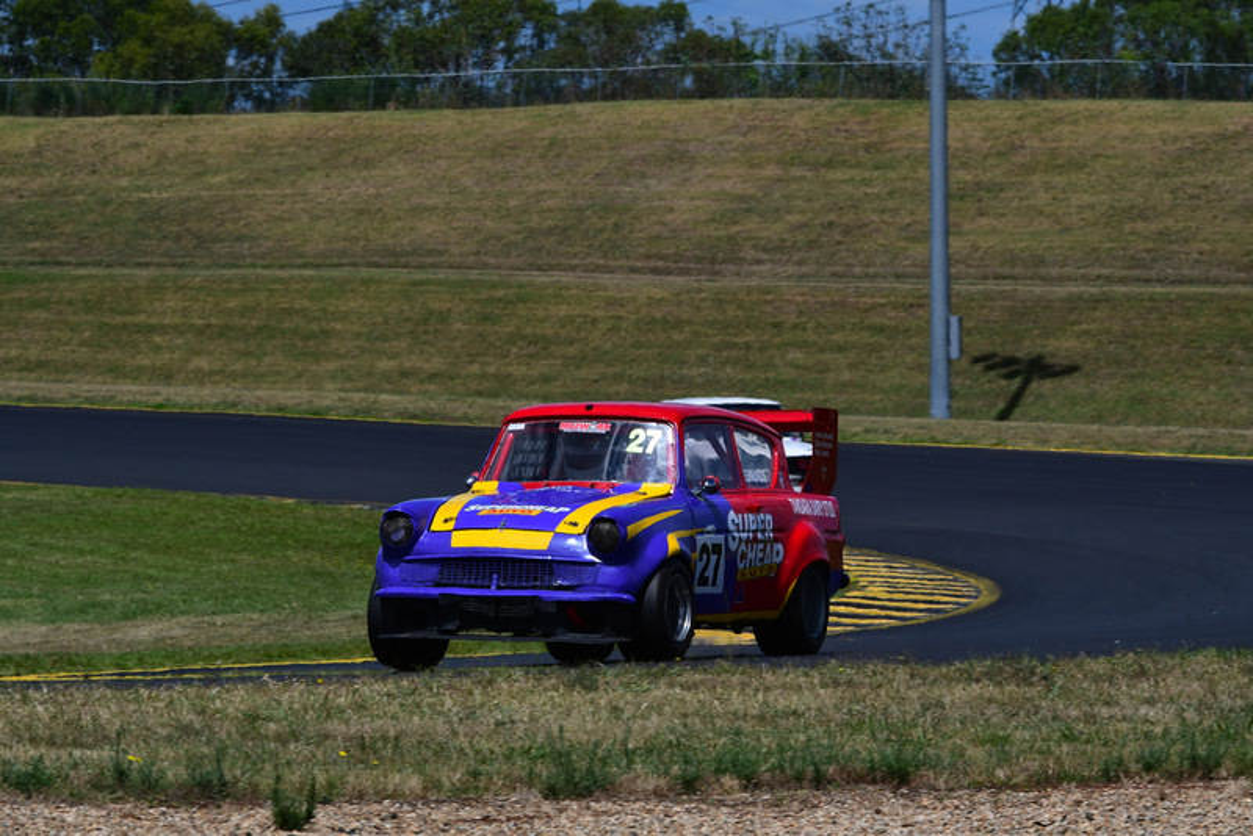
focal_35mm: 300
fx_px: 10445
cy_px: 418
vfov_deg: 4.6
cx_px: 626
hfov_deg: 6.9
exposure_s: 1/640
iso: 250
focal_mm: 200
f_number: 14
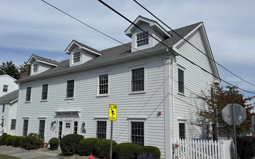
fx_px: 195
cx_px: 120
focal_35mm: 28
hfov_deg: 66.4
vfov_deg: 44.4
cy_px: 94
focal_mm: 6.76
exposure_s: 1/9009
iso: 80
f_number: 1.78
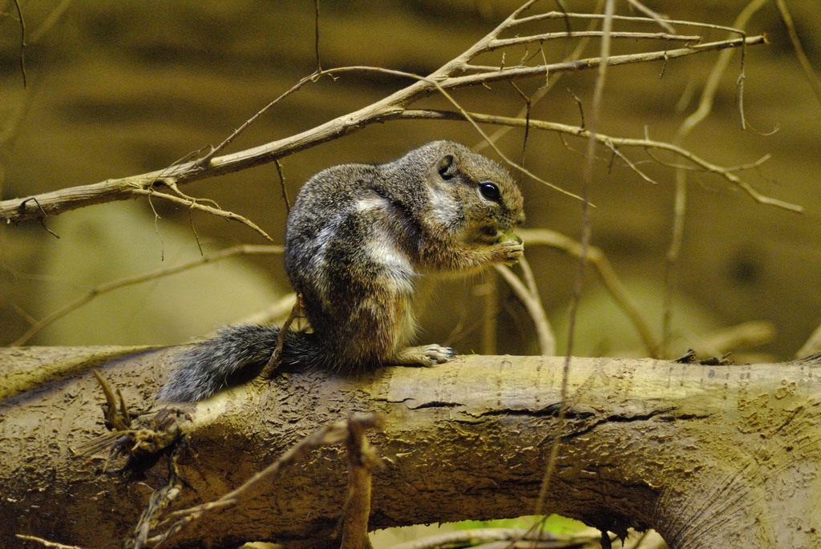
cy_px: 274
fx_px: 3972
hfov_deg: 11.8
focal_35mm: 174
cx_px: 410
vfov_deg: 7.9
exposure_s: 1/100
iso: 1600
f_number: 4.2
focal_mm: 116
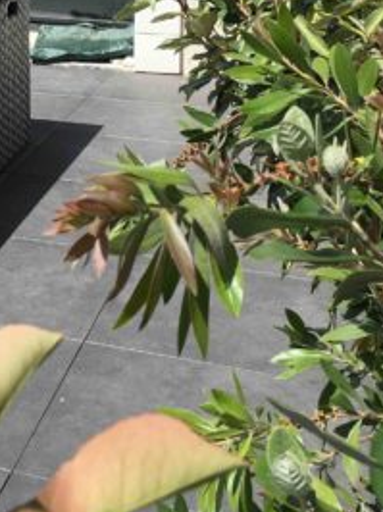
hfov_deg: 19.4
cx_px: -53
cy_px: -8
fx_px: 1064
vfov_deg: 25.6
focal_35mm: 72
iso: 25
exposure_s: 1/1672
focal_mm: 4.15
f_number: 2.2
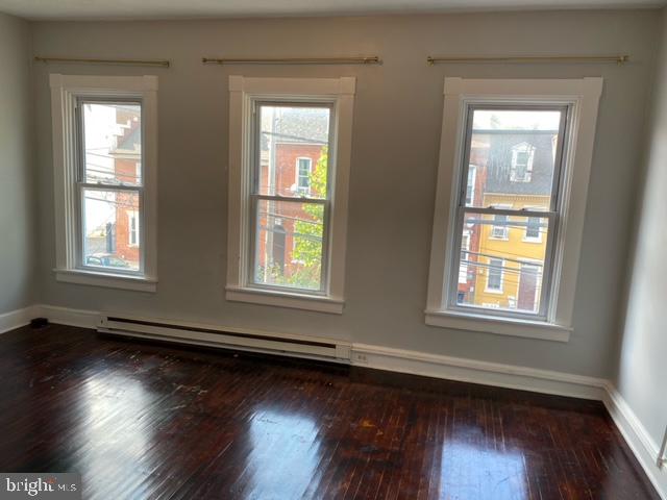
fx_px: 501
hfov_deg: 67.3
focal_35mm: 26
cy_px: 250
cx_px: 334
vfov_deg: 53.1
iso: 80
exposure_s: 1/120
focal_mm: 4.25
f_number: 1.8
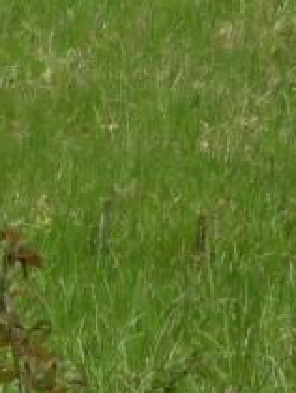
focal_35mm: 876
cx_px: 126
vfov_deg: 2.3
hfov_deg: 1.7
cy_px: 163
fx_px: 9967
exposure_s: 1/500
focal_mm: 20.6
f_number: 5
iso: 100
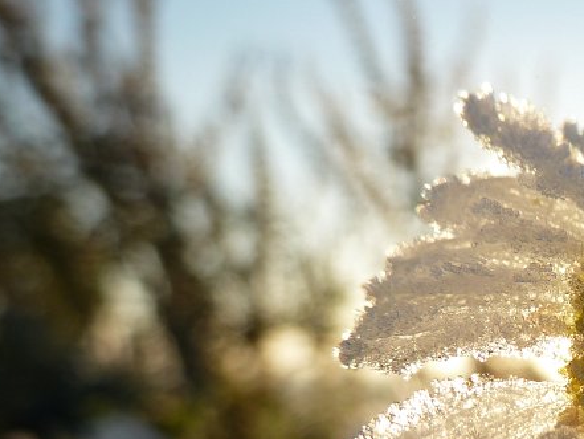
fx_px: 979
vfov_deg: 24.4
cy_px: 411
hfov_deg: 29.3
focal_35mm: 58
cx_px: 671
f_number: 4
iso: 80
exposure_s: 1/400
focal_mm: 4.1
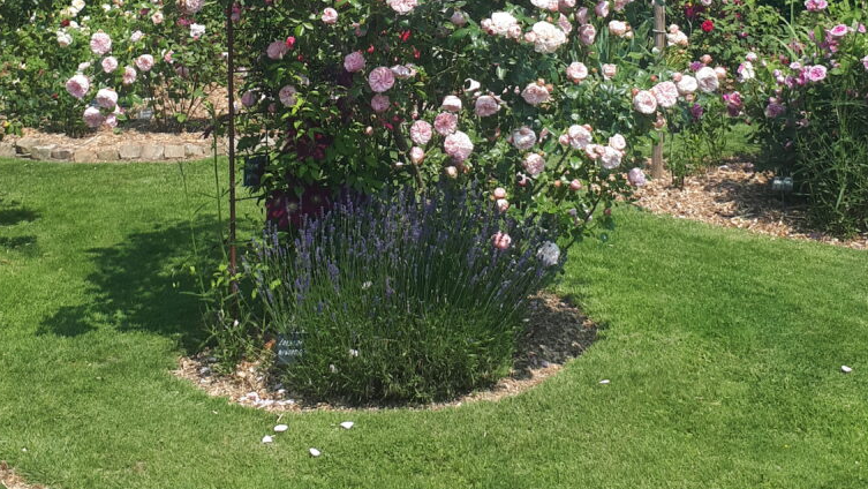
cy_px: -20
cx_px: 427
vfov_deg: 27.7
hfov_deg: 50.5
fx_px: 921
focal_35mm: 40
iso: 40
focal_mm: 3.6
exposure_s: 1/1054
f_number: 1.9
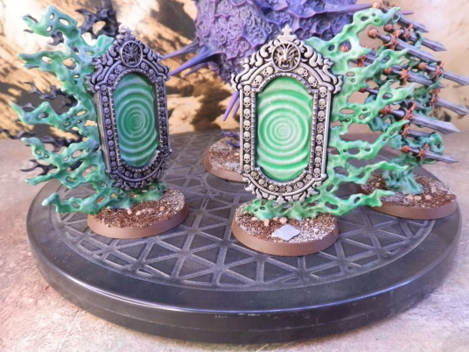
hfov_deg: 63.4
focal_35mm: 28
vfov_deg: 49.7
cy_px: 176
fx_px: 379
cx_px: 234
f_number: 3.1
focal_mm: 5
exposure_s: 1/50
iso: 400
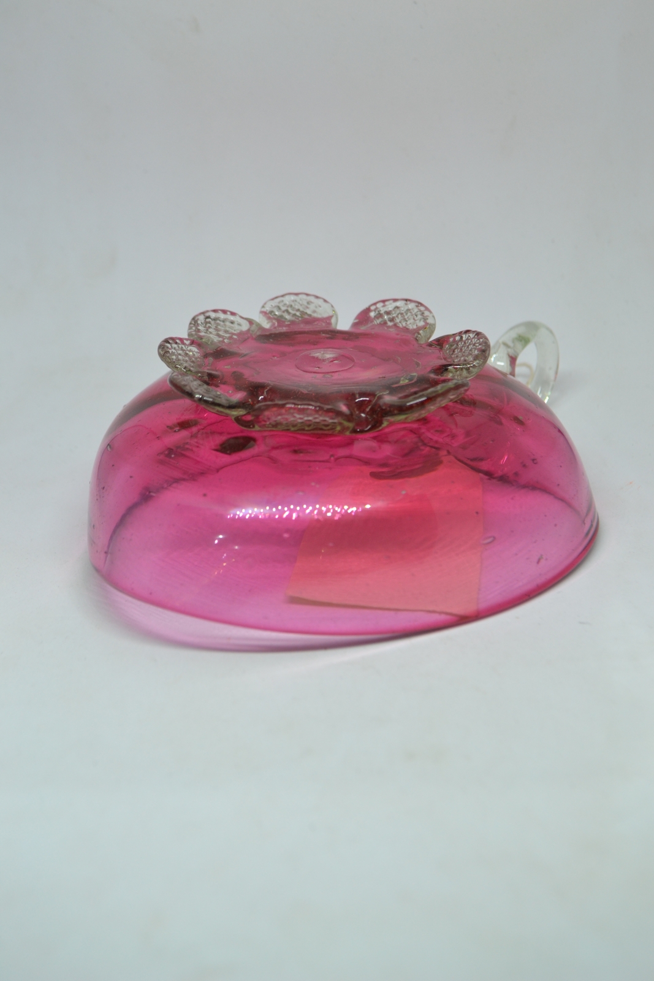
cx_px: 327
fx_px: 1471
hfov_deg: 25.1
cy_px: 490
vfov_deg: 36.9
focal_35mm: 54
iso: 400
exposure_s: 1/50
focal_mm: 36
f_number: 5.3
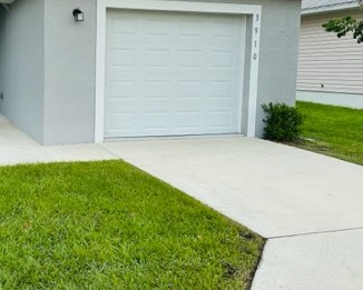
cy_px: 116
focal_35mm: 46
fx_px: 494
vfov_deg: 32.7
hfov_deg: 39.2
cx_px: 90
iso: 125
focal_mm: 6.86
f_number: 1.78
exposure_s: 1/121
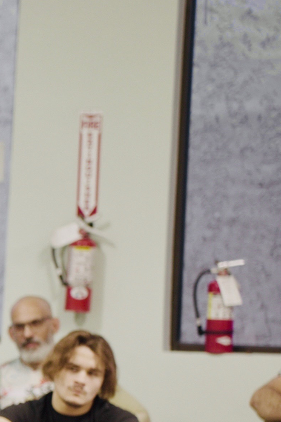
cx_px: -343
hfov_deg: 5.0
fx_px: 3172
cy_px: 412
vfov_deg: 7.6
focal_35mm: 271
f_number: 2.8
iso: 800
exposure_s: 1/50
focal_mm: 75
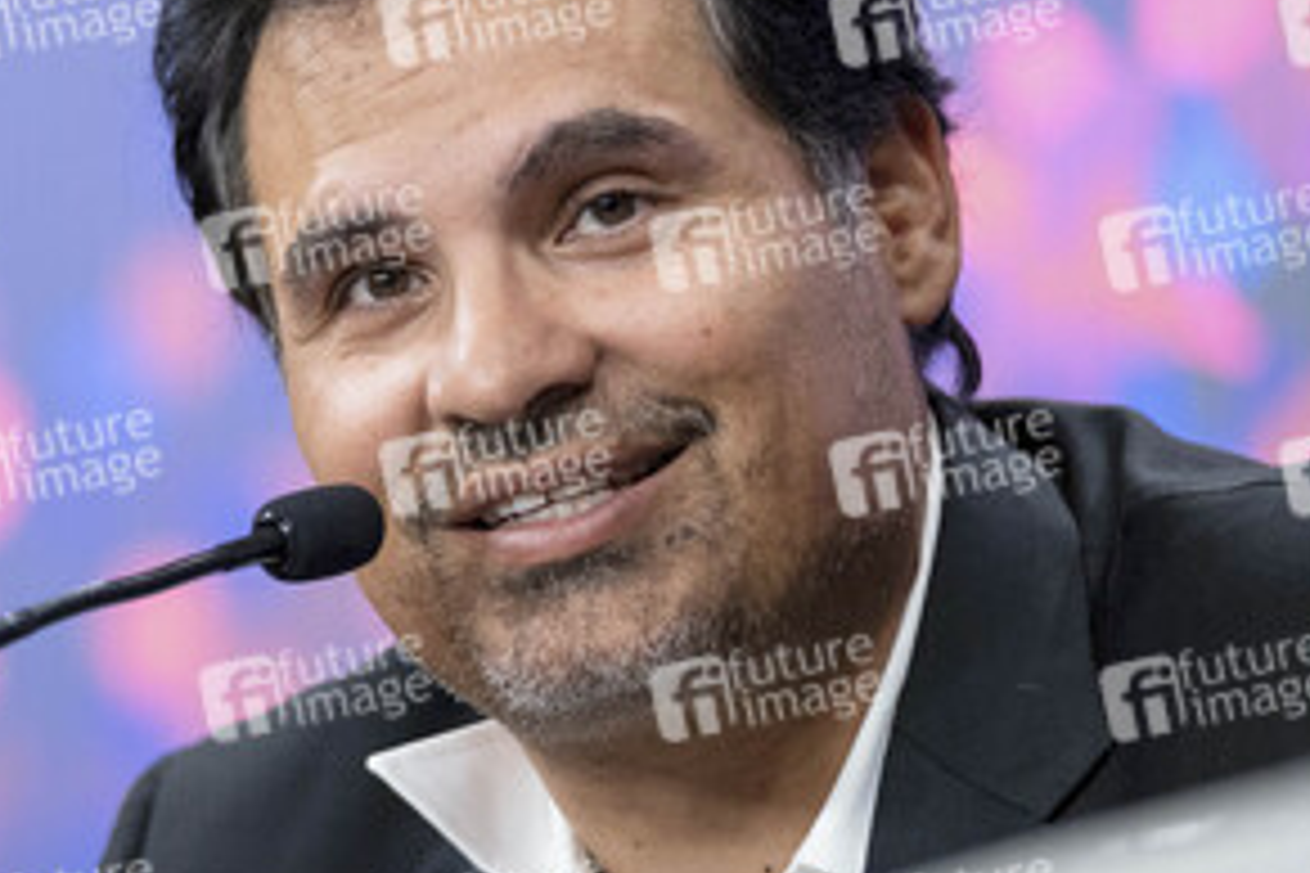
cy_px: 351
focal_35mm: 313
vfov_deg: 4.4
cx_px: 376
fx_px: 11389
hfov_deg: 6.6
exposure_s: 1/350
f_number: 2.8
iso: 2000
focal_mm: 134.4
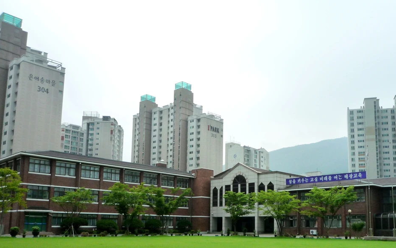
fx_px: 367
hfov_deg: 56.4
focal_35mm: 34
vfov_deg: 36.6
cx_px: 231
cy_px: 180
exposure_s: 1/640
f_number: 5
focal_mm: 4.4
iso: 160
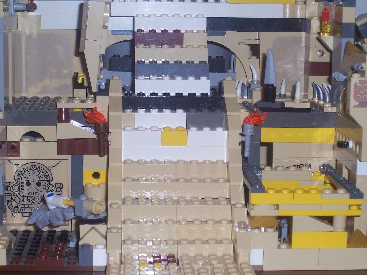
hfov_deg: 23.8
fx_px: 869
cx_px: 184
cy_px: 138
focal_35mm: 82
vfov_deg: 18.0
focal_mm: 13.5
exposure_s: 1/90
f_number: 4.1
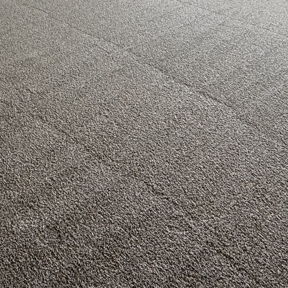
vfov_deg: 29.4
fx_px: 424
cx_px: 71
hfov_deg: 36.6
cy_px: -97
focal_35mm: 45
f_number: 2.2
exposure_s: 1/103
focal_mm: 2.22
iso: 40
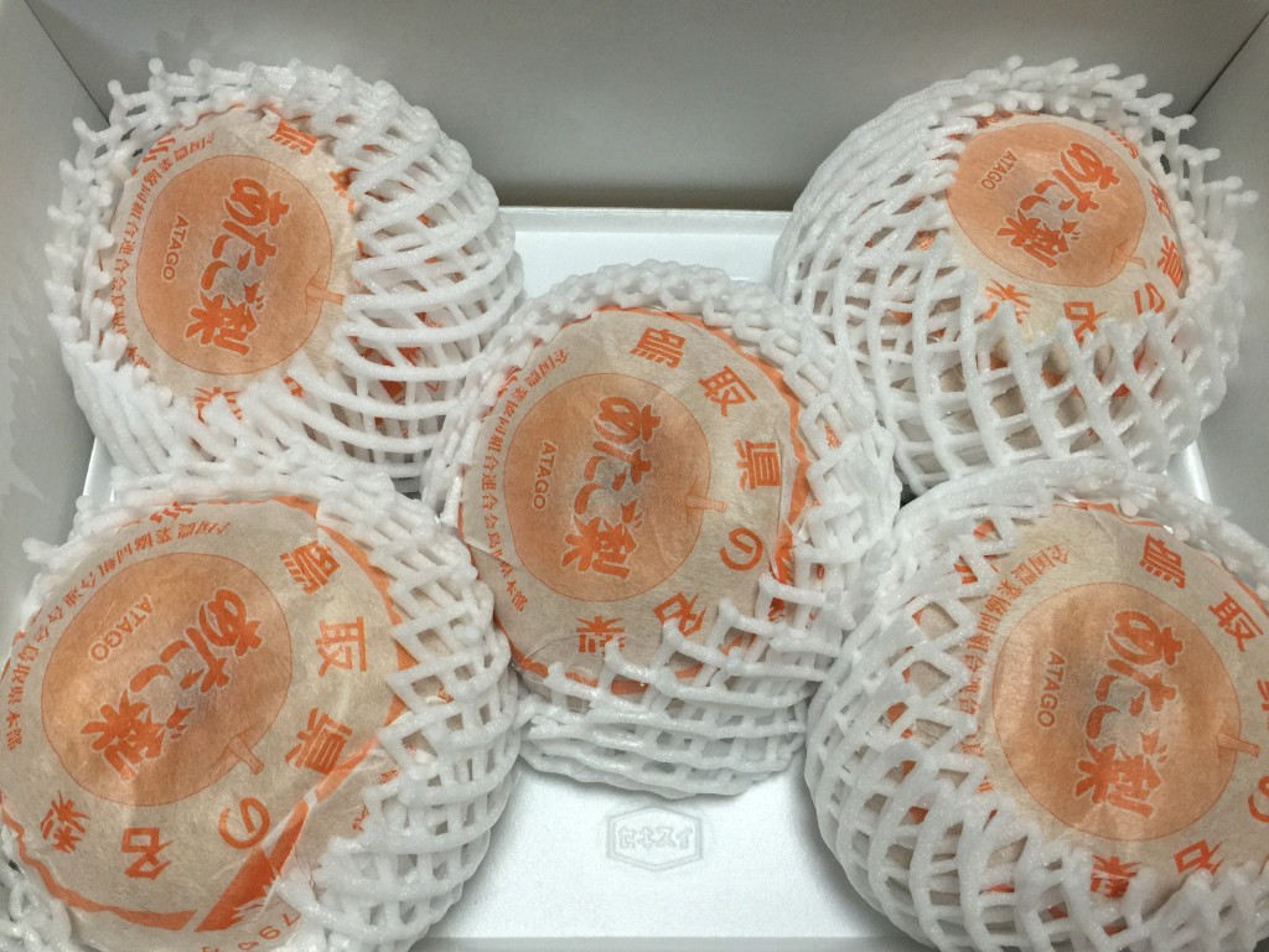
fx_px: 1063
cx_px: 634
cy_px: 476
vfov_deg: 48.2
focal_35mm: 29
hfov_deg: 61.7
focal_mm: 4.15
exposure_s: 1/15
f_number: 2.2
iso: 64
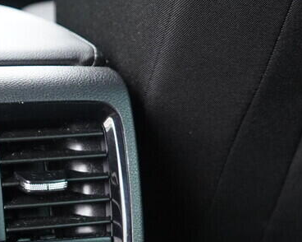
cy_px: 280
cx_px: 4
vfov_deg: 15.8
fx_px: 840
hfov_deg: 19.8
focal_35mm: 94
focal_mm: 24
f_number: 2.8
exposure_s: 1/40
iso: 1600
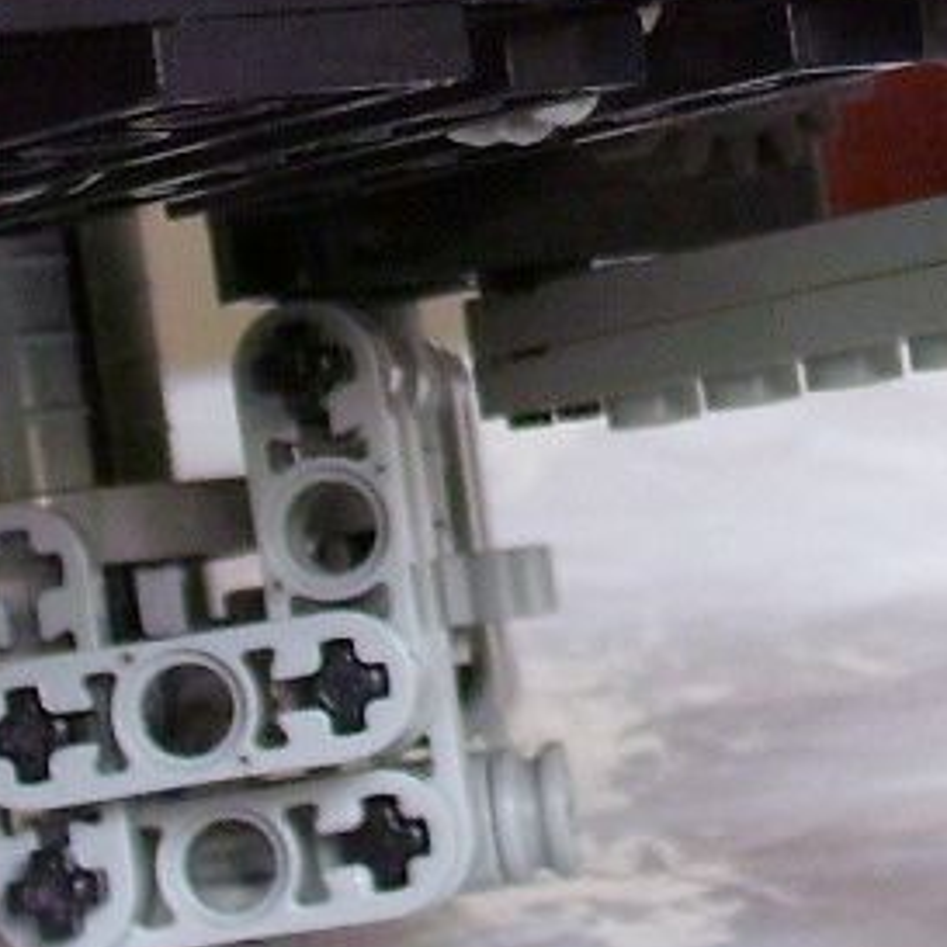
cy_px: -434
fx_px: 7924
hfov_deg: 6.8
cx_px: 1207
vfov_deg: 6.8
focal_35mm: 256
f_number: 3.6
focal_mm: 10.8
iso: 160
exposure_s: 1/4
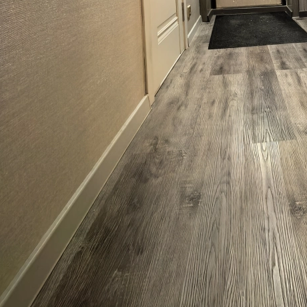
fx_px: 271
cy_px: -32
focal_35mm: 27
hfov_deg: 52.9
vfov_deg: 44.6
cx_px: 268
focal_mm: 1.95
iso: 640
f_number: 2.2
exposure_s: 1/25
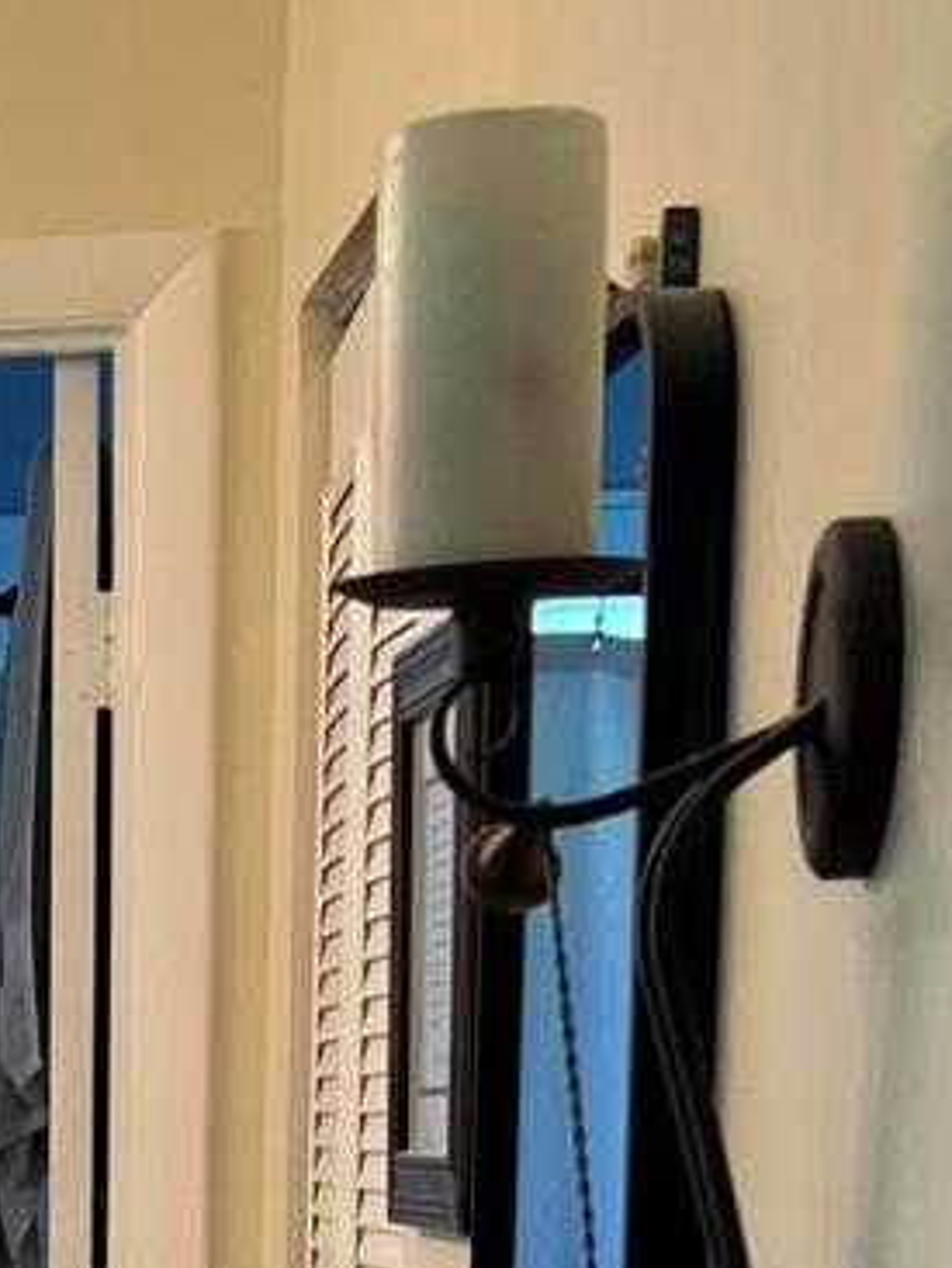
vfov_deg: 16.6
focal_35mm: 109
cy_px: 1847
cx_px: -682
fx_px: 3992
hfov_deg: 12.6
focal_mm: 5.7
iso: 80
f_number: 1.5
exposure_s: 1/120
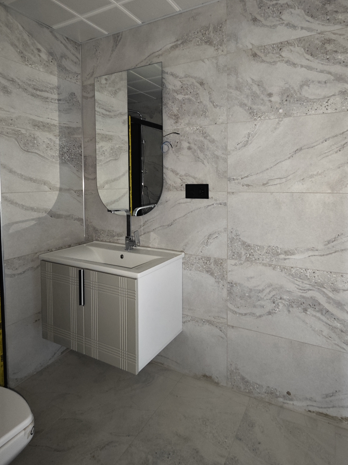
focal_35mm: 20
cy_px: 191
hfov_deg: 65.4
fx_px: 268
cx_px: 208
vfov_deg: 81.0
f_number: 1.8
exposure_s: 1/25
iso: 500
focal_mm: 2.03
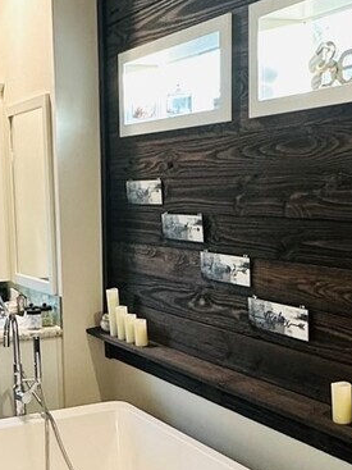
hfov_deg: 25.7
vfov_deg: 34.7
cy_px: 302
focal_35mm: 55
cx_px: 38
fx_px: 746
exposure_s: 1/60
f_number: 2.2
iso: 160
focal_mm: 2.22
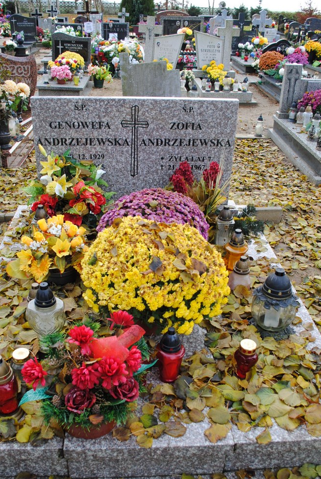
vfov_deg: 57.1
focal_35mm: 33
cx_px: 154
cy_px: 259
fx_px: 440
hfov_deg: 40.1
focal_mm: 18
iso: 200
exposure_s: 1/80
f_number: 5
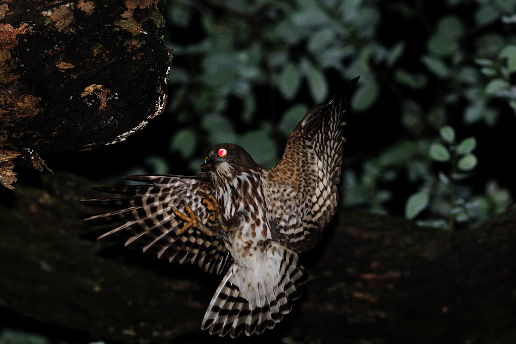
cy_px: 172
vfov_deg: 3.1
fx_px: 6450
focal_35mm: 450
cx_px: 258
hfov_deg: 4.6
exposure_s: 1/250
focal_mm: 300
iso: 400
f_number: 6.3
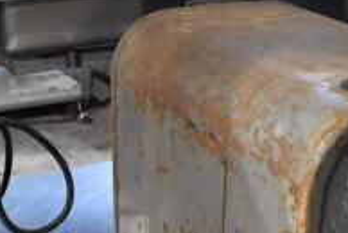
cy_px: 326
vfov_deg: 15.2
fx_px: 823
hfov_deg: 23.9
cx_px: 165
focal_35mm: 85
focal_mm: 18
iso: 5600
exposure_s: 1/125
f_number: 3.5
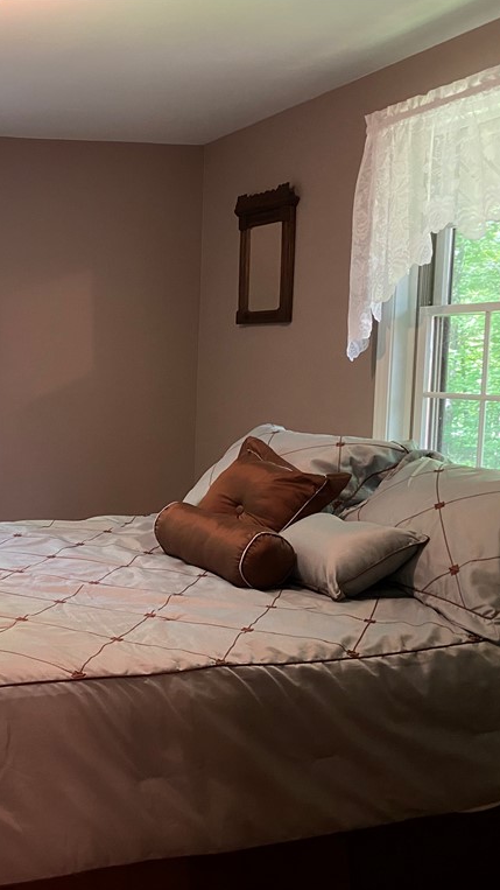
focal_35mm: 38
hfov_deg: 27.8
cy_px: 444
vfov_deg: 52.8
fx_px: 896
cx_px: -80
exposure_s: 1/60
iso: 320
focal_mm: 4.25
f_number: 1.8
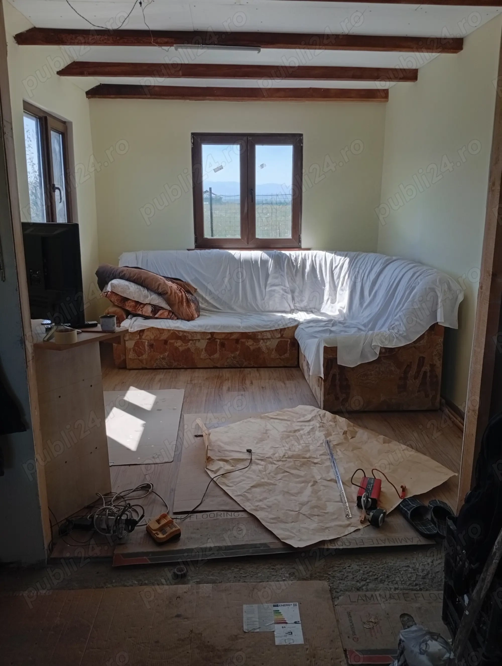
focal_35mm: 27
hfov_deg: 51.5
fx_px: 521
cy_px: 333
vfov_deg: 65.2
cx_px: 251
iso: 52
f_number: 1.8
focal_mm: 3.98
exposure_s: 1/50
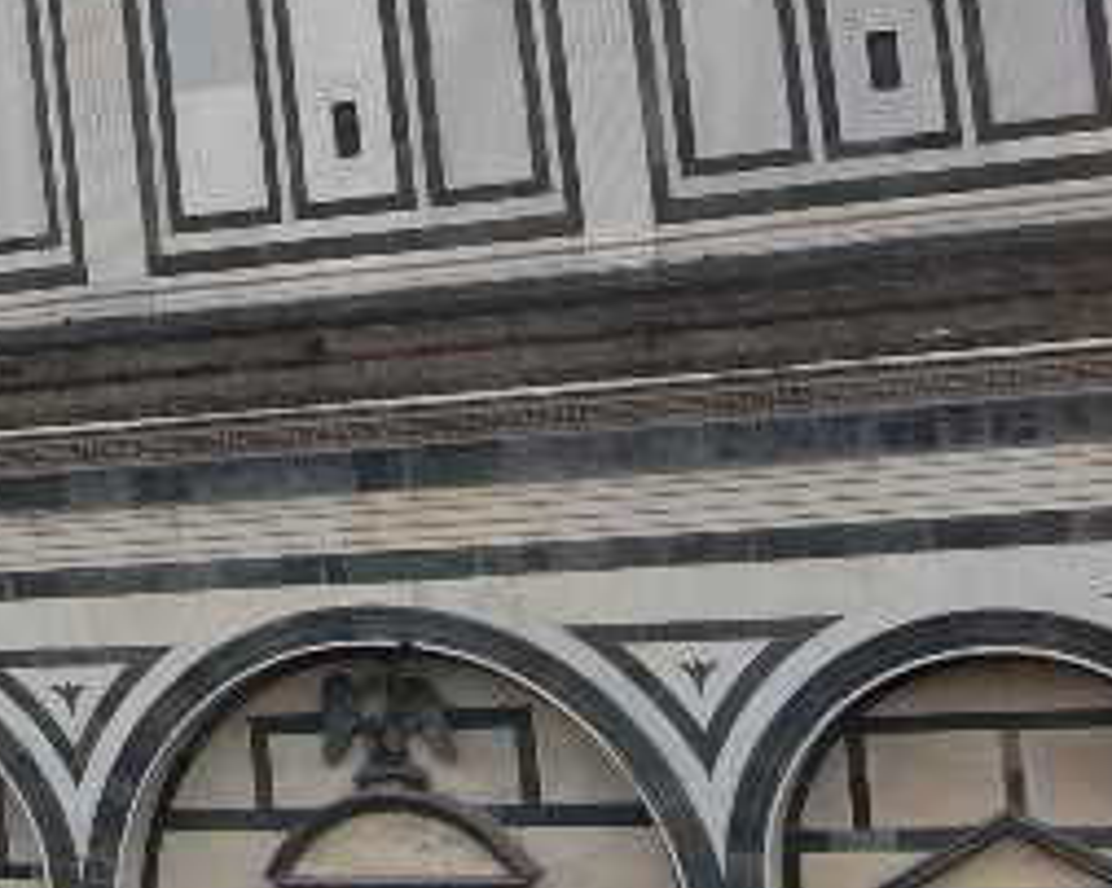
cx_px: -422
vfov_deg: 17.1
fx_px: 2927
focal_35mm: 89
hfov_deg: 19.5
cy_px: 158
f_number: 6.3
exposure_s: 1/160
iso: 200
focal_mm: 20
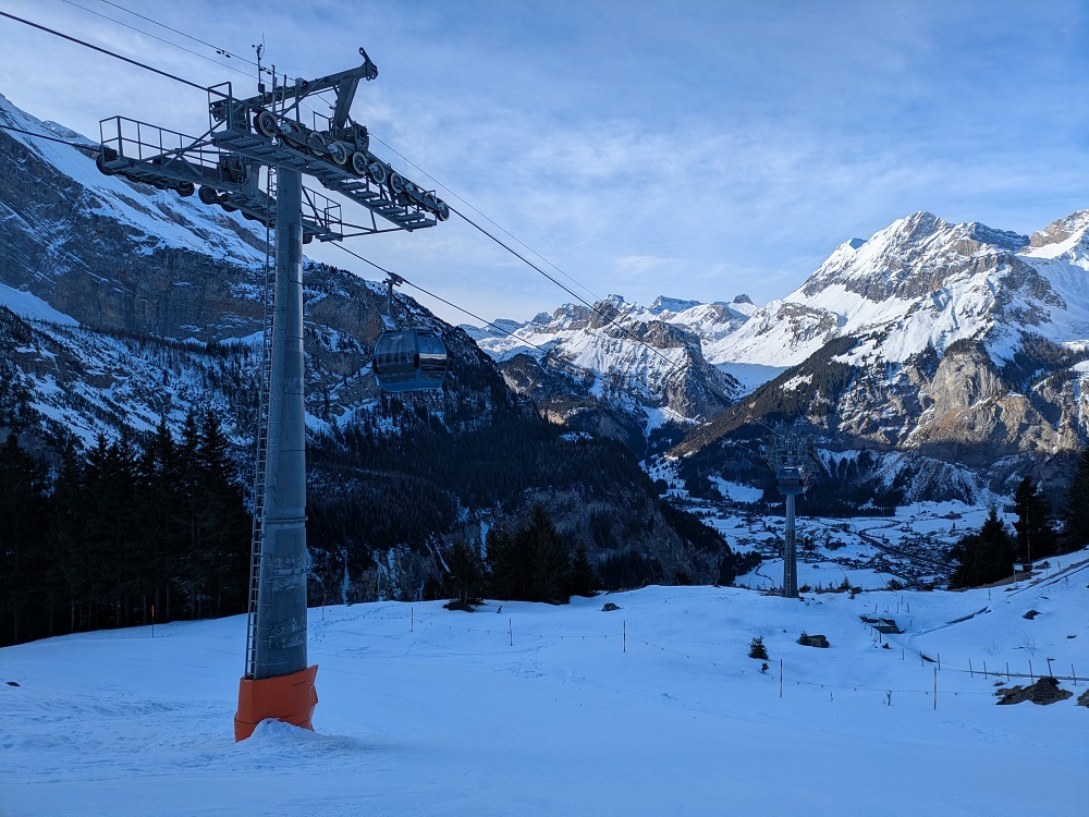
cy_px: 408
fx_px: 786
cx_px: 544
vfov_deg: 54.9
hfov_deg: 69.4
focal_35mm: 25
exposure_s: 1/2294
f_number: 1.89
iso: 44
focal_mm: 5.43
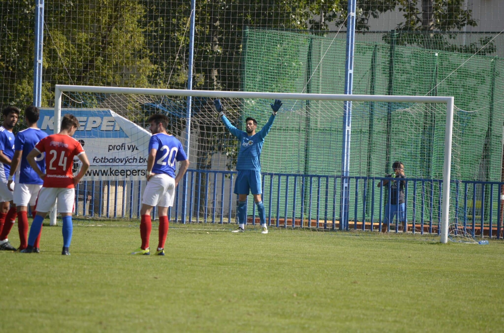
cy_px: 166
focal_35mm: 300
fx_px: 4191
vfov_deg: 4.6
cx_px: 252
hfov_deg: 6.9
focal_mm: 200
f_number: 5.6
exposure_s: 1/1250
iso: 400
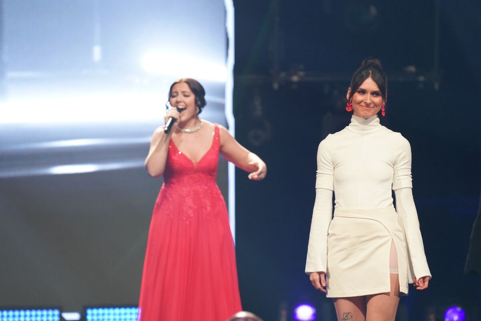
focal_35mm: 456
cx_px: 240
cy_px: 160
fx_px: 6092
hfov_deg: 4.5
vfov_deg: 3.0
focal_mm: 456
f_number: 6.3
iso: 4000
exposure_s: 1/320
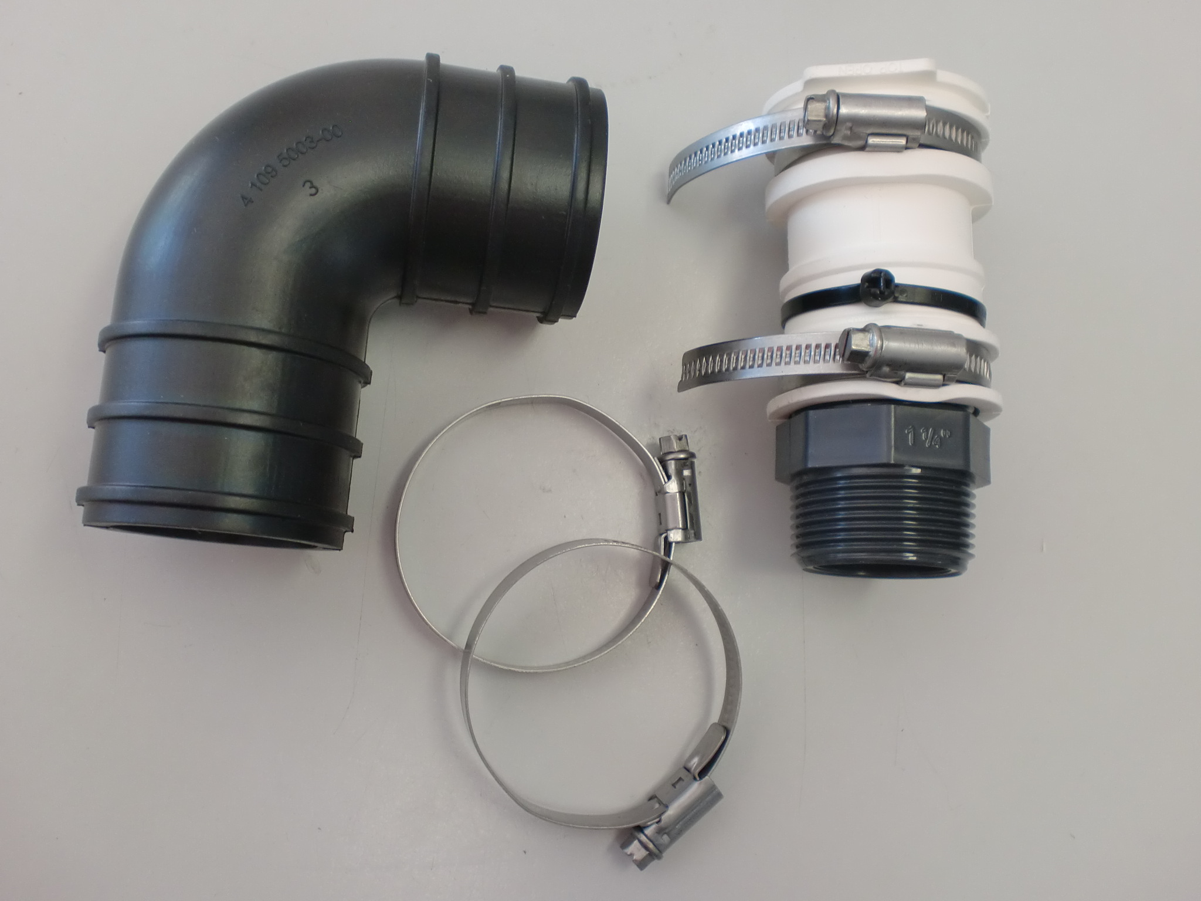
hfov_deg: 52.6
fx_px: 1214
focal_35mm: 35
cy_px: 450
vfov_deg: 40.7
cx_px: 600
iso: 100
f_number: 3.1
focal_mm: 6.3
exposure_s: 1/60
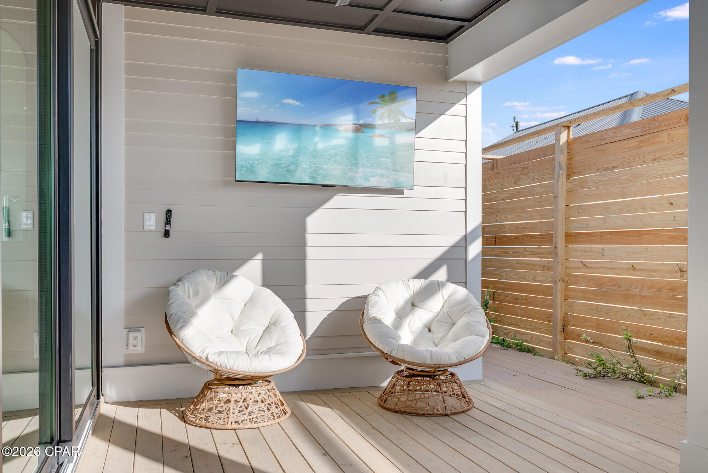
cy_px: 236
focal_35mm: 30
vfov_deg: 43.7
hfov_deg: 61.9
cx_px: 354
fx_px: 590
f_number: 5.6
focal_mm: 30
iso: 320
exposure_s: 1/5000
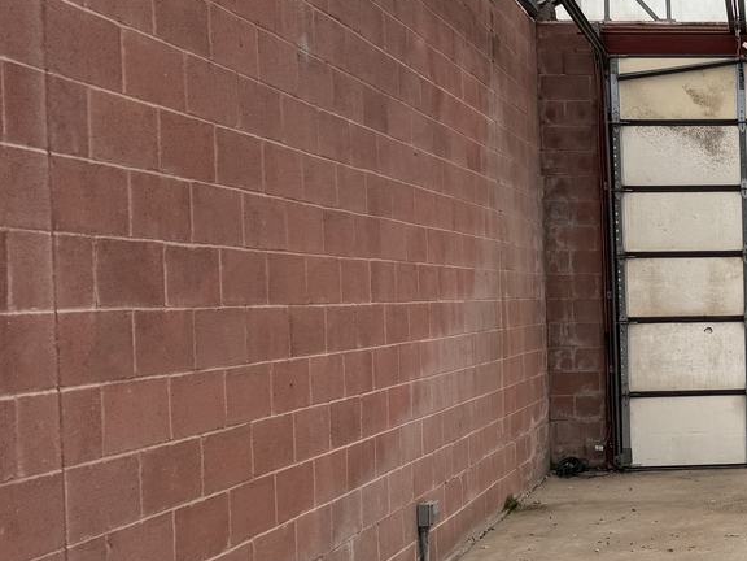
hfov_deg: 28.5
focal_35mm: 60
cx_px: 869
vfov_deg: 24.4
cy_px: 339
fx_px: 1295
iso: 80
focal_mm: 6.76
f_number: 1.78
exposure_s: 1/484
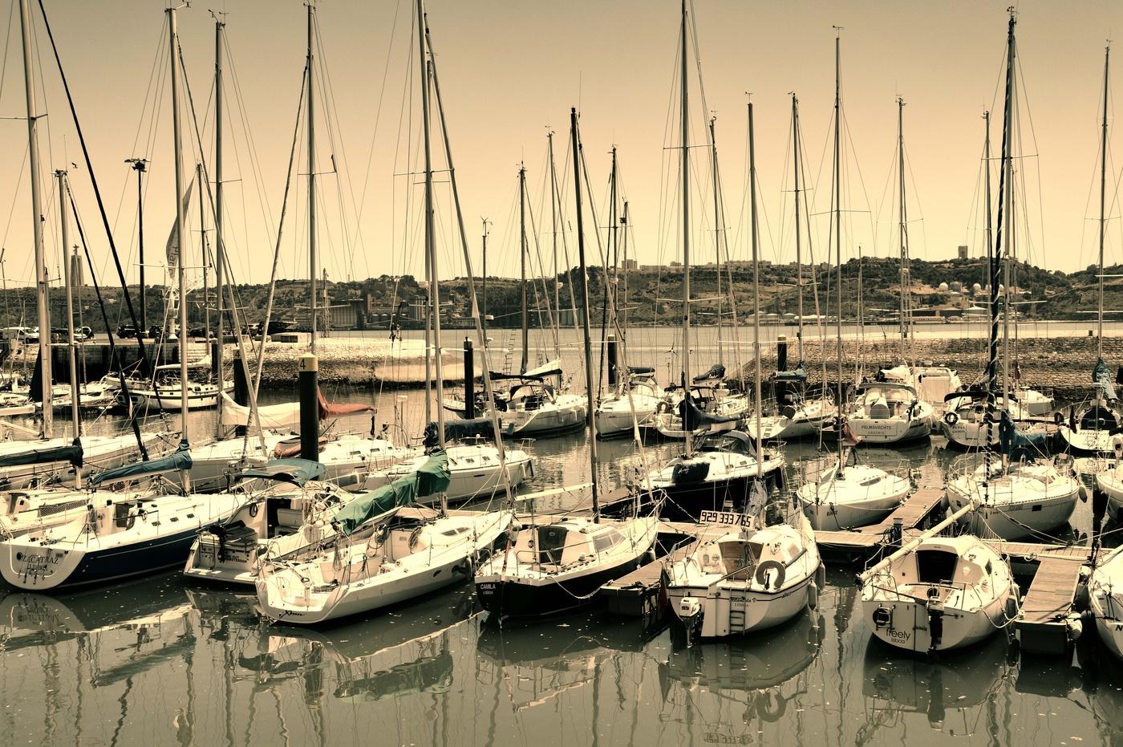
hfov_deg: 49.6
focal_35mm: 39
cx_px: 562
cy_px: 374
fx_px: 1216
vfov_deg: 34.2
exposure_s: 1/320
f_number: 9
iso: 100
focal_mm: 26
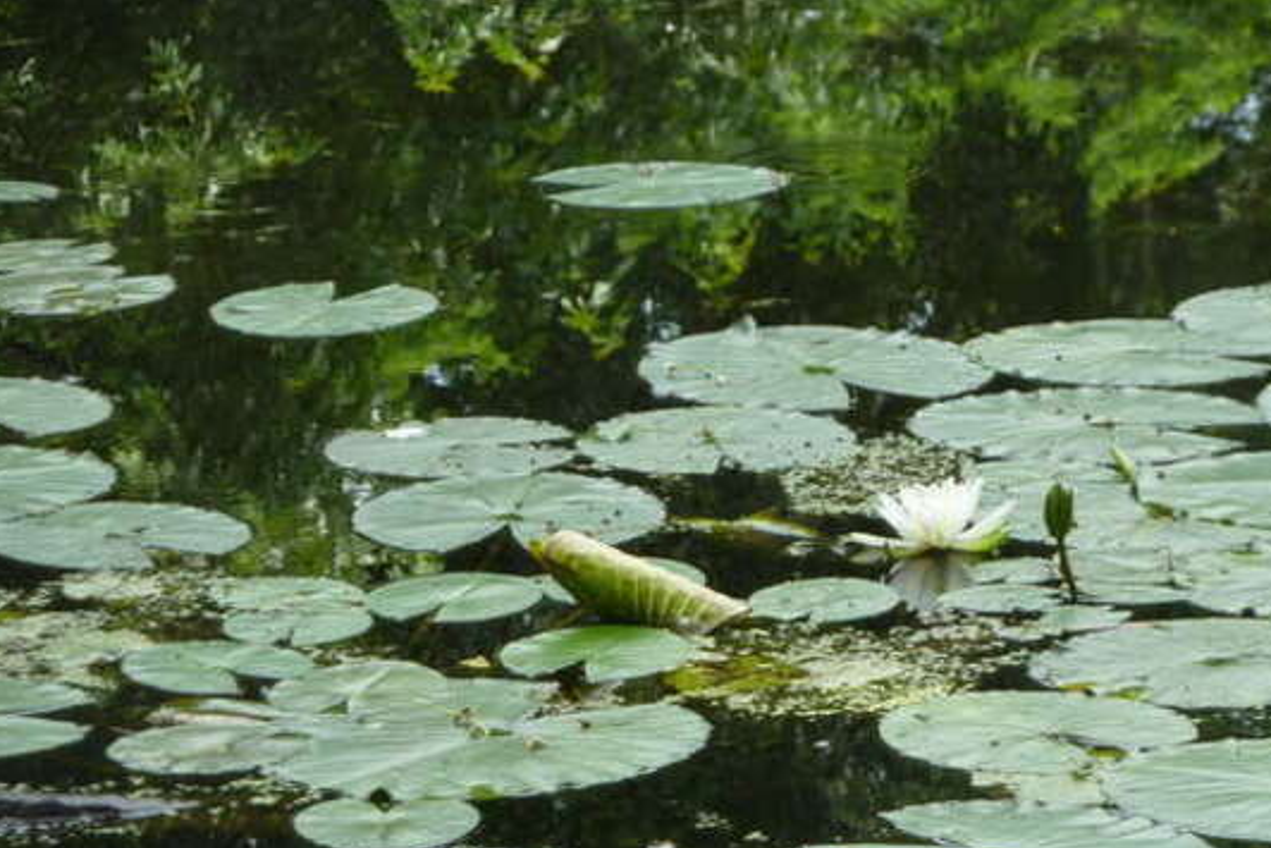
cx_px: 944
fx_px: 8722
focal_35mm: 247
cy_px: 600
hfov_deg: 8.3
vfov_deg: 5.6
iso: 80
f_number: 4.5
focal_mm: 25.9
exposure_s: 1/100
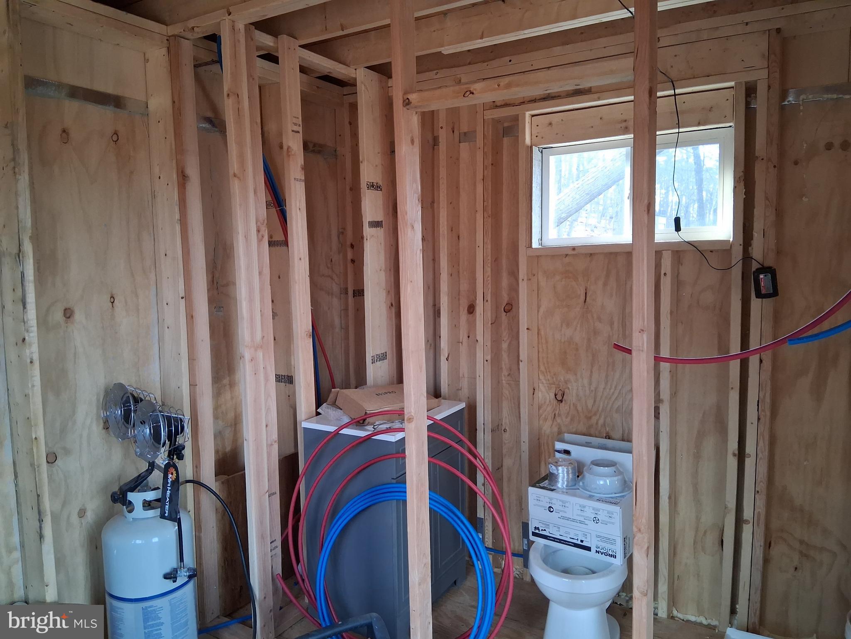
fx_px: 639
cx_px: 426
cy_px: 320
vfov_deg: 53.1
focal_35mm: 26
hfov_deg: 67.3
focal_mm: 3.98
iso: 400
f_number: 1.8
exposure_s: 1/120
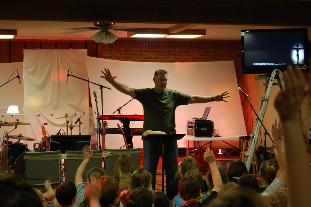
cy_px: 104
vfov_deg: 16.5
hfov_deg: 24.6
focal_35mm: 82
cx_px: 156
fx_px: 712
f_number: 5.6
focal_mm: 55
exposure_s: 1/30
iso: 800
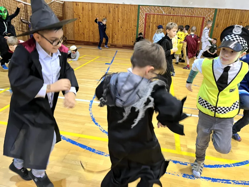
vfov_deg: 53.1
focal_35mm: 26
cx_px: 124
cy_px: 94
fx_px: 187
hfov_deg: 67.3
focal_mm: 5.1
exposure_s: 1/50
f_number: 1.6
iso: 125
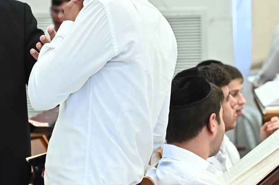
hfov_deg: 10.0
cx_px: -31
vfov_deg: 6.7
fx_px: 1580
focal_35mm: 204
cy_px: 28
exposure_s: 1/160
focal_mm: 90
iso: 2000
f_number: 5
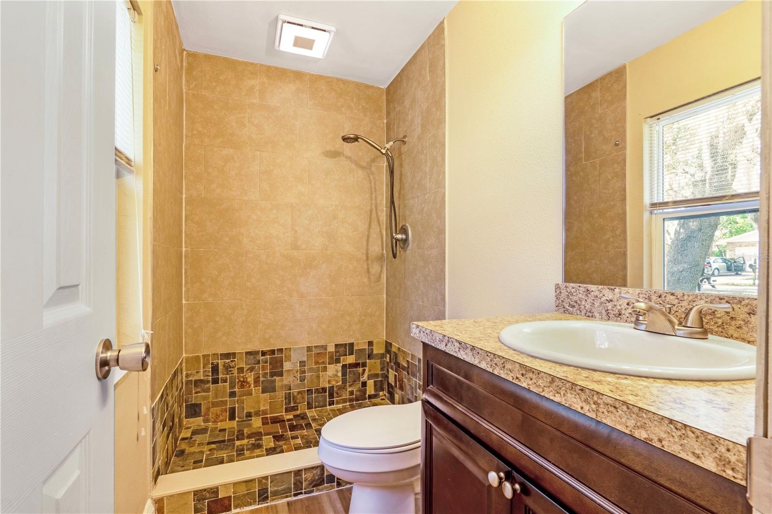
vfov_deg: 72.0
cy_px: 257
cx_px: 386
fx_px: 354
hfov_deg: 95.0
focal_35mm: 16
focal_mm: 11
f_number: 9
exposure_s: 1/125
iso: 250
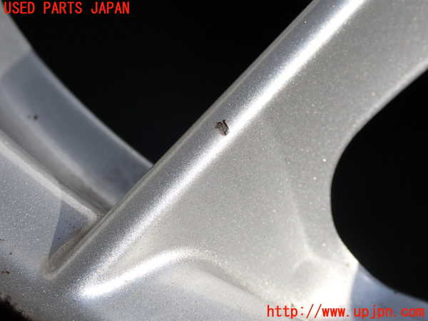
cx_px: 214
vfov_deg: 21.9
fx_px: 828
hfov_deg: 29.0
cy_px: 160
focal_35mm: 67
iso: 100
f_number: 5
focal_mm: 11.88
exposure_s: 1/500
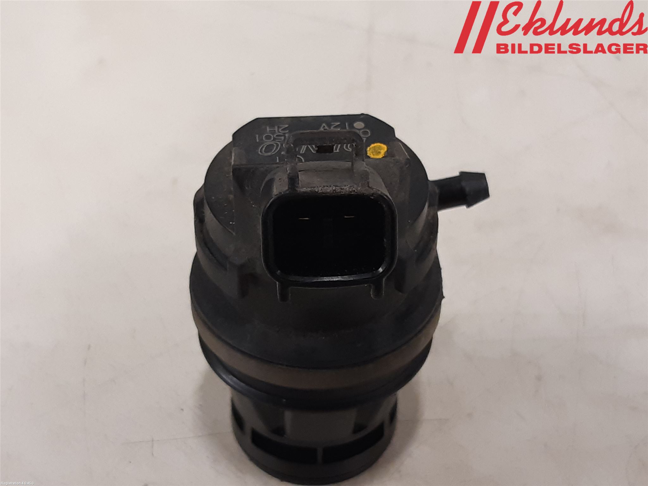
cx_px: 324
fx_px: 487
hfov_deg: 67.3
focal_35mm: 26
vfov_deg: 53.1
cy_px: 243
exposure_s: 1/50
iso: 125
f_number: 1.7
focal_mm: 3.93
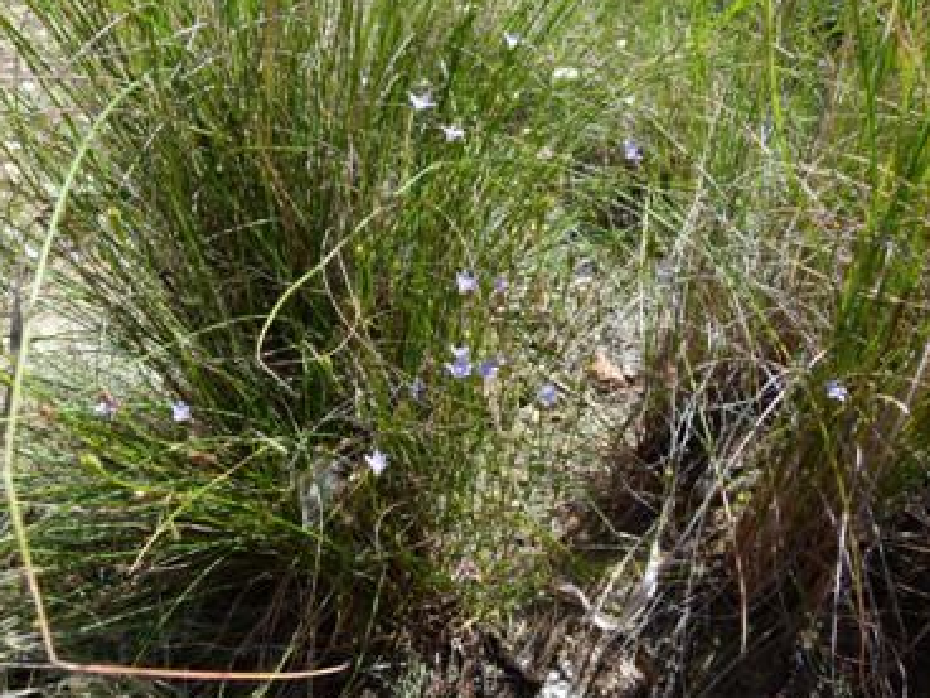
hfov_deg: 67.3
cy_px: 350
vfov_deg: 53.1
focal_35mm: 26
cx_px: 474
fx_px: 699
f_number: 4
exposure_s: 1/400
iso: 100
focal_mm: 4.5
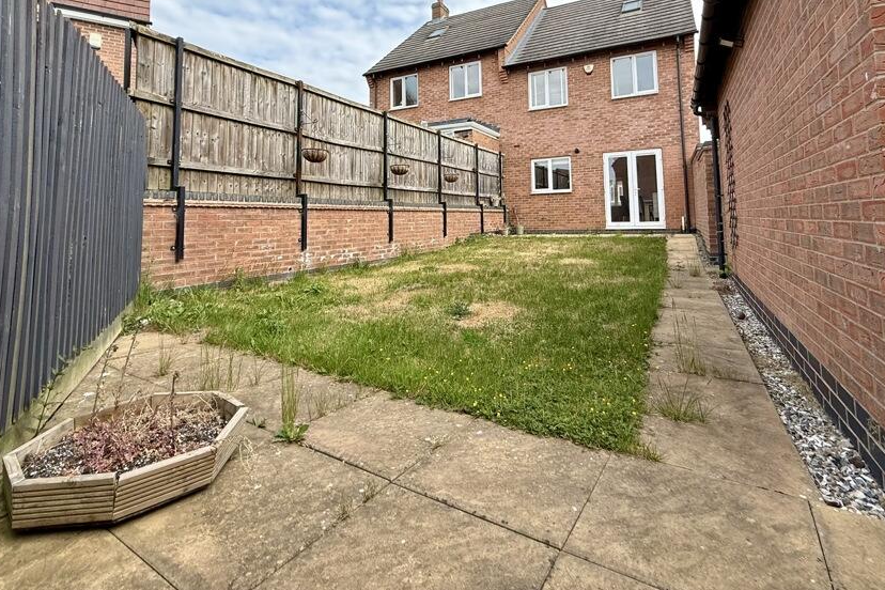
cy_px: 187
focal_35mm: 18
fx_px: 442
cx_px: 466
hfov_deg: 89.9
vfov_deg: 65.2
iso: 64
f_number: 2.2
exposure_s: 1/658
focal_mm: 2.22
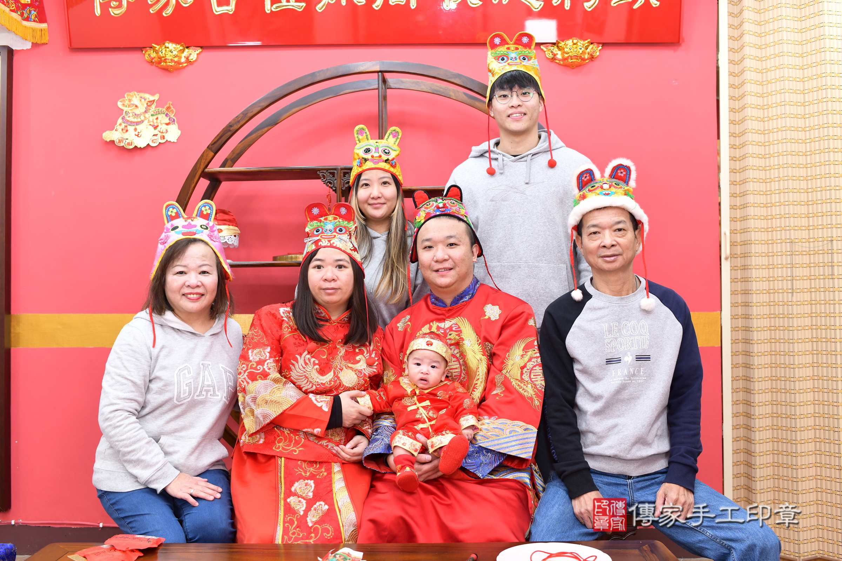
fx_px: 819
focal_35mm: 35
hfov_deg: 54.4
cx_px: 421
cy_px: 280
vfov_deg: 37.9
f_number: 4.5
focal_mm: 35
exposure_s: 1/200
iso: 800
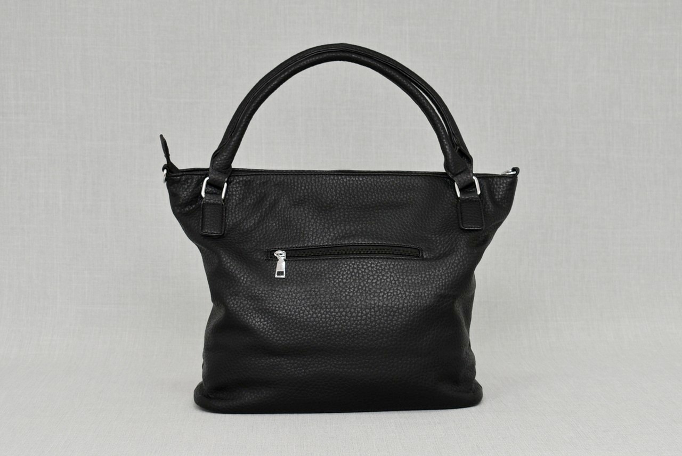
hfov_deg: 35.0
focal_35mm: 57
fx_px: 1081
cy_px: 228
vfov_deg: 23.8
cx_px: 341
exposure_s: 1/60
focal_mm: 38
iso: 100
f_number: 5.6
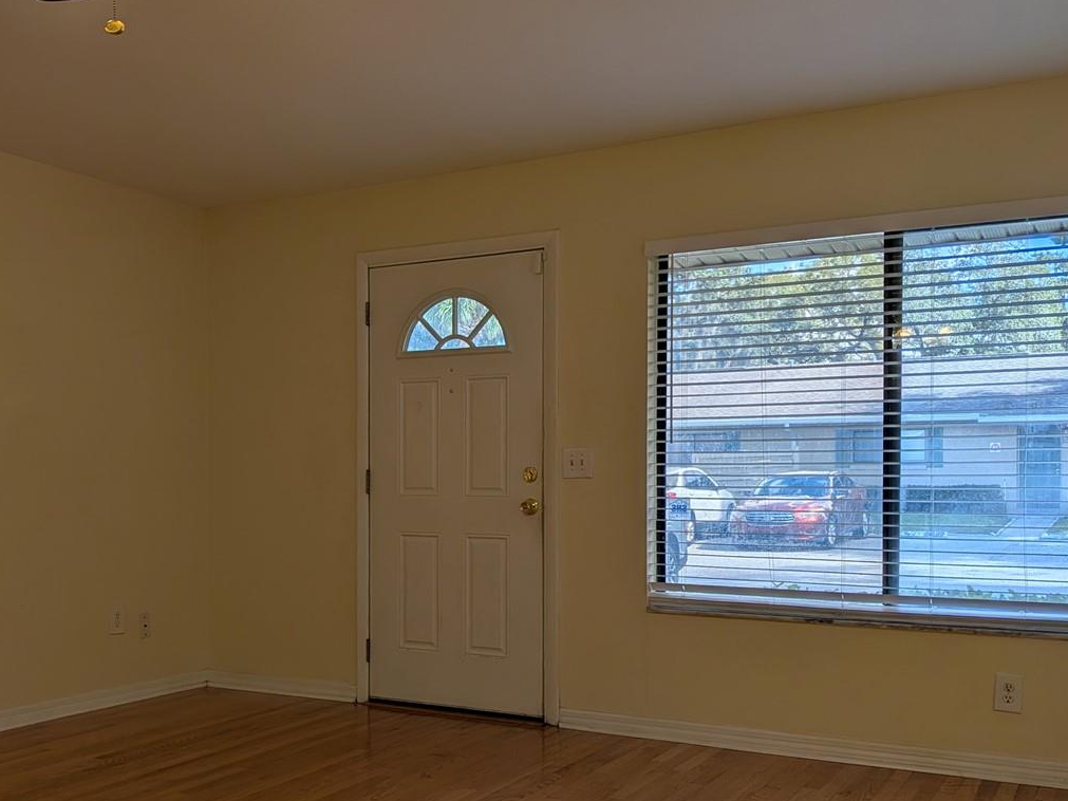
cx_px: 417
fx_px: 1172
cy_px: 478
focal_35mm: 38
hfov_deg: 48.6
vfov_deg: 37.6
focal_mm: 4.53
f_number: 1.7
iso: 27
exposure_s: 1/1242
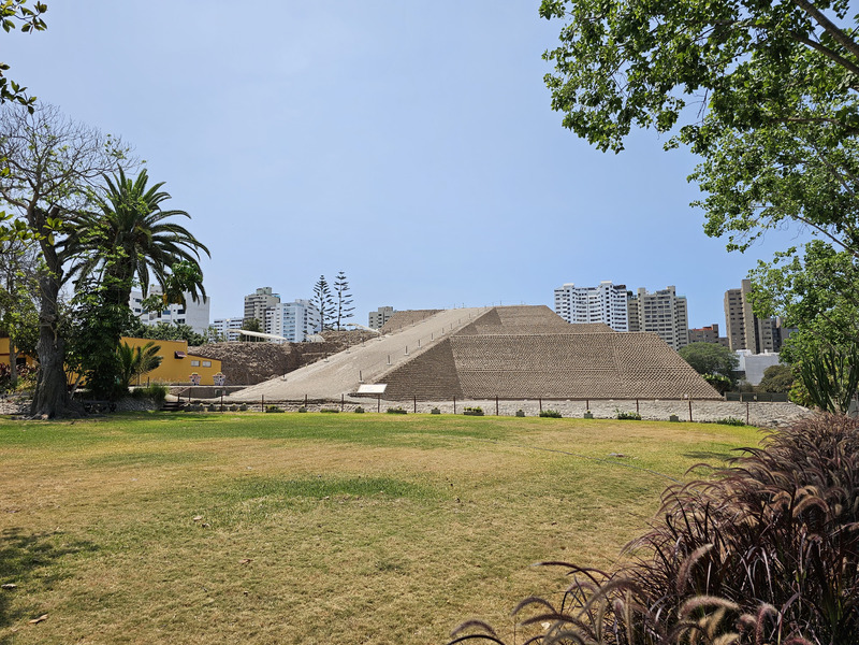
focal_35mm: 23
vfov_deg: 58.9
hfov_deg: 73.9
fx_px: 571
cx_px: 430
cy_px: 322
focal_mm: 6.3
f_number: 1.7
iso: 10
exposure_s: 1/1445
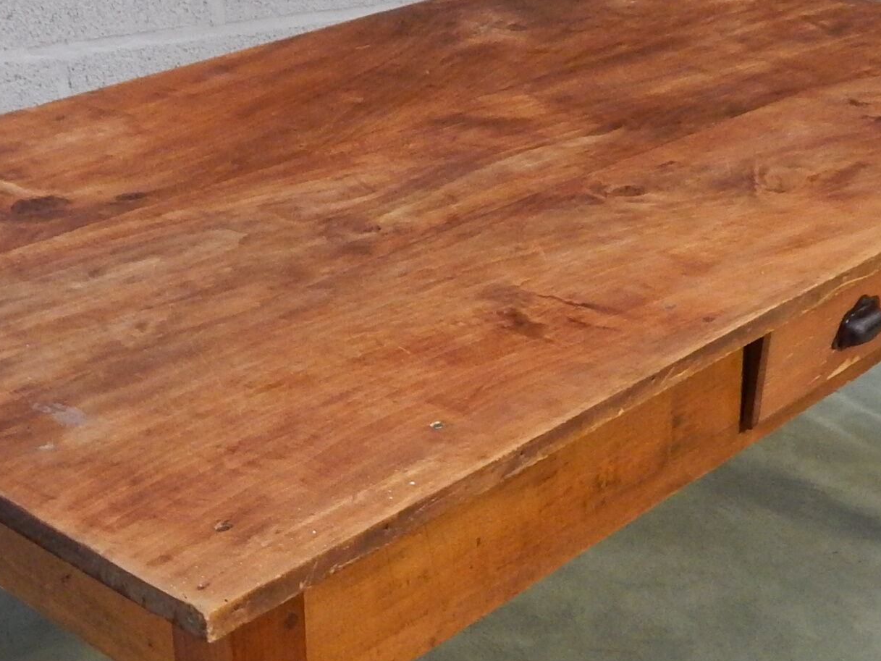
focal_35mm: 59
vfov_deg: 24.4
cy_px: 526
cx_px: 295
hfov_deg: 32.4
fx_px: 1502
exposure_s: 1/15
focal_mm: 4
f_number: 3
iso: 400
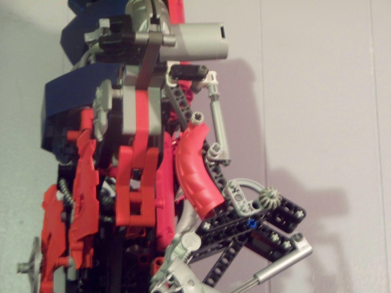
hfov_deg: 19.1
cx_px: 196
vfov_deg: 14.4
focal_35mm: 103
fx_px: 1163
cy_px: 146
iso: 400
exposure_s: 1/3.2
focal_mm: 22.05
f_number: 3.8
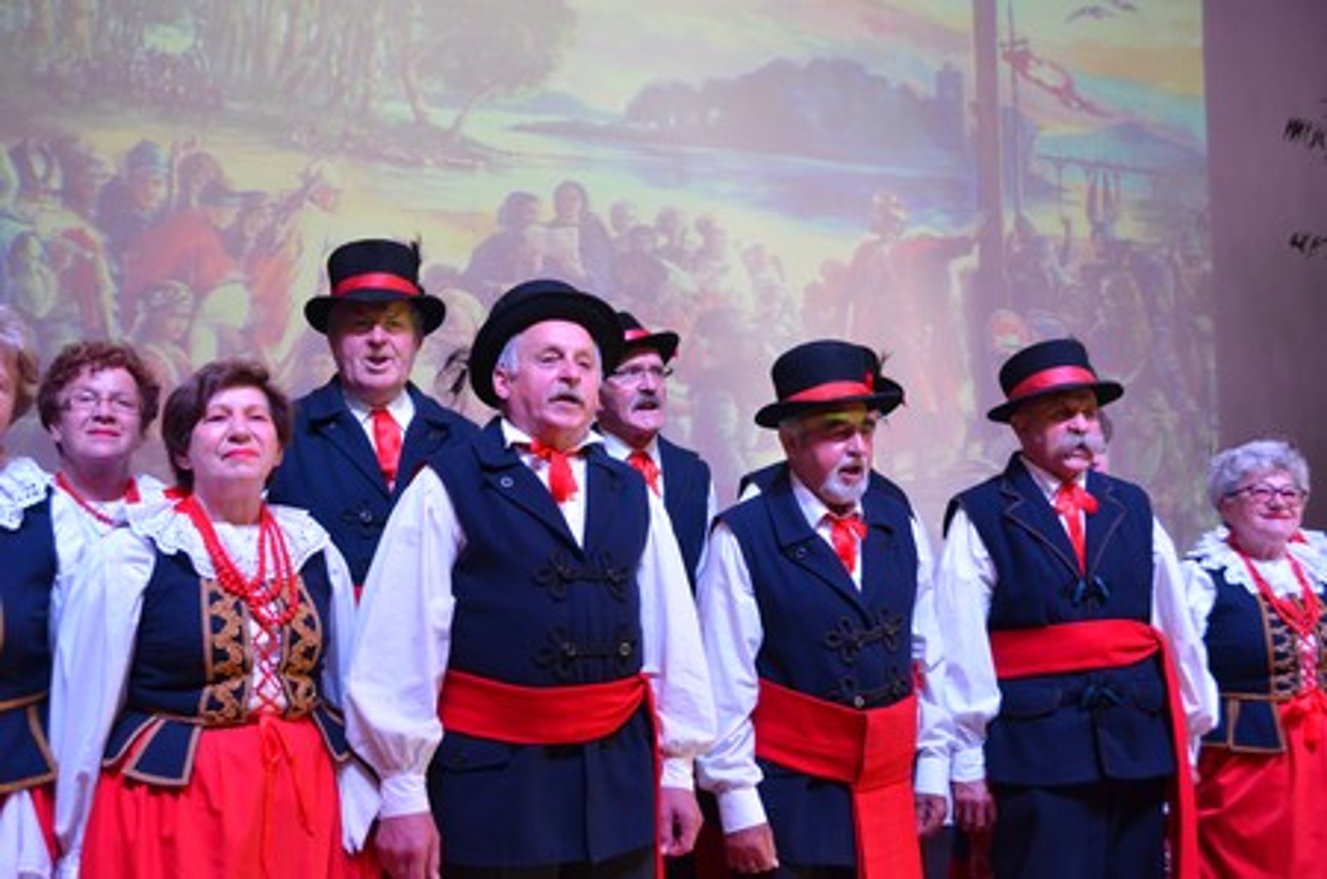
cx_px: 664
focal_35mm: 33
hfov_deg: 57.3
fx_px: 1214
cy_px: 440
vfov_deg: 39.8
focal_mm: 22
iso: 800
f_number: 3.8
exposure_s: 1/50
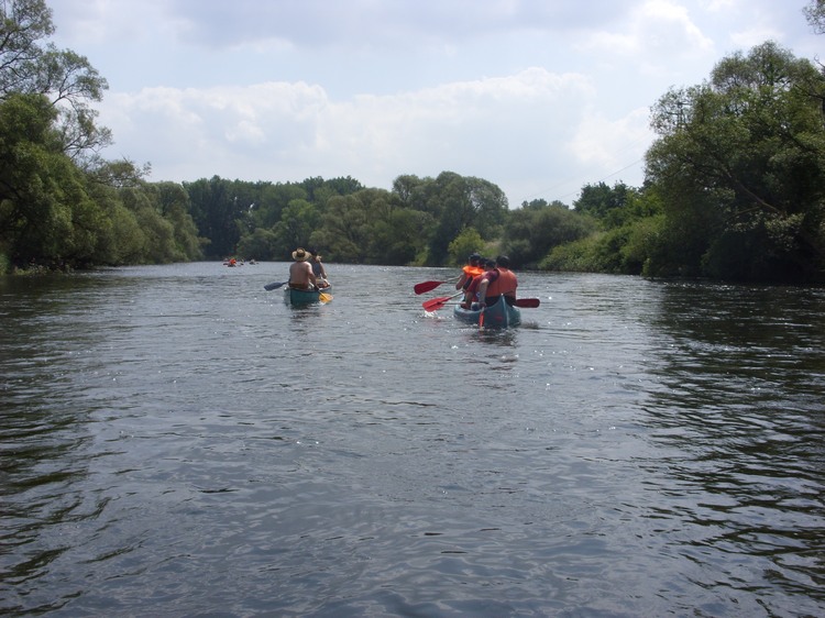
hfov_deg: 49.0
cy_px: 309
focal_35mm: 38
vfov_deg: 37.7
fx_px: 905
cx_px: 412
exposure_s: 1/593
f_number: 4.9
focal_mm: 6.3
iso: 50
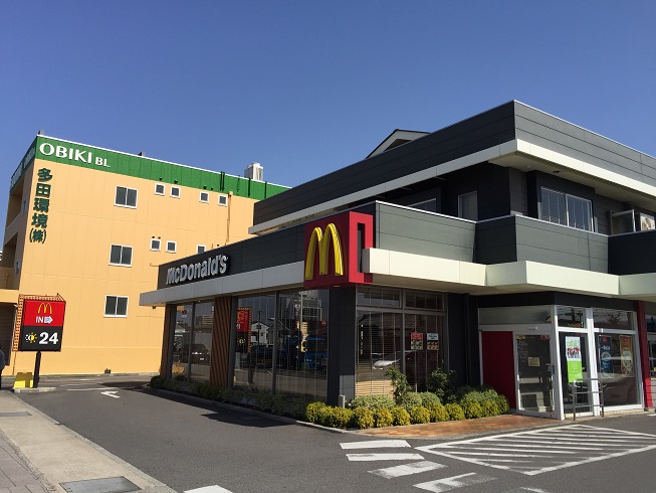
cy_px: 246
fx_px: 550
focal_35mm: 29
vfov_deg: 48.2
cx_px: 328
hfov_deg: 61.7
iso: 32
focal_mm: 4.15
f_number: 2.2
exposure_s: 1/2639
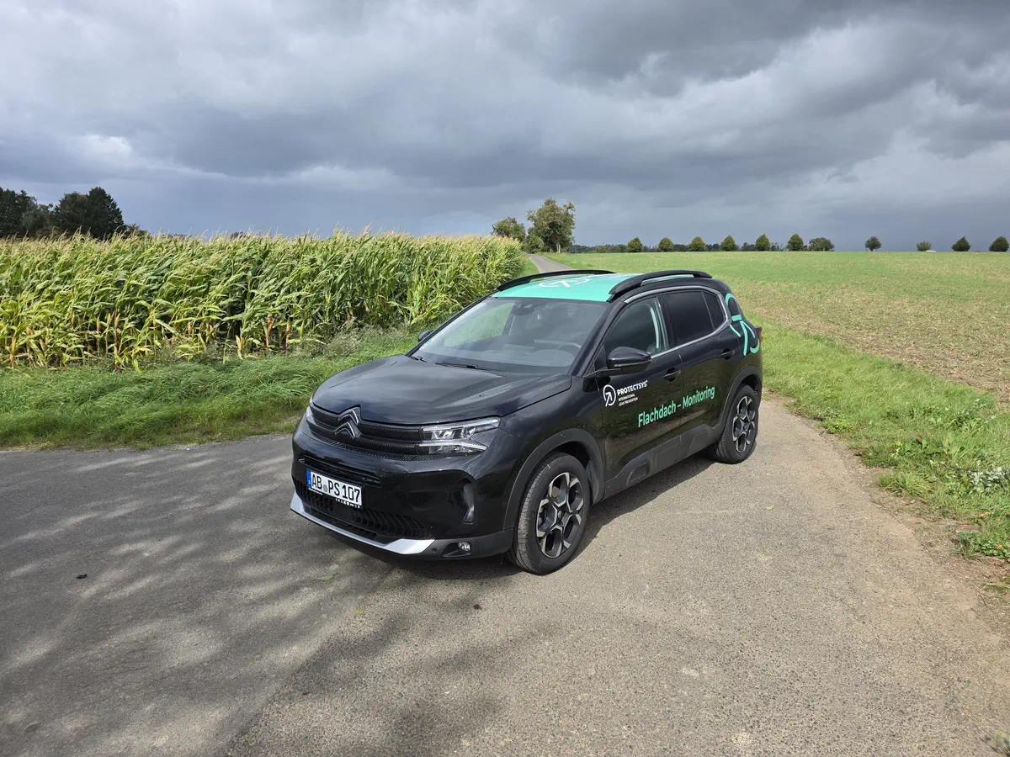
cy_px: 378
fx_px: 671
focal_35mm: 23
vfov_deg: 58.9
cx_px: 505
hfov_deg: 73.9
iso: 80
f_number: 1.7
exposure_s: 1/5296
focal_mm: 6.3
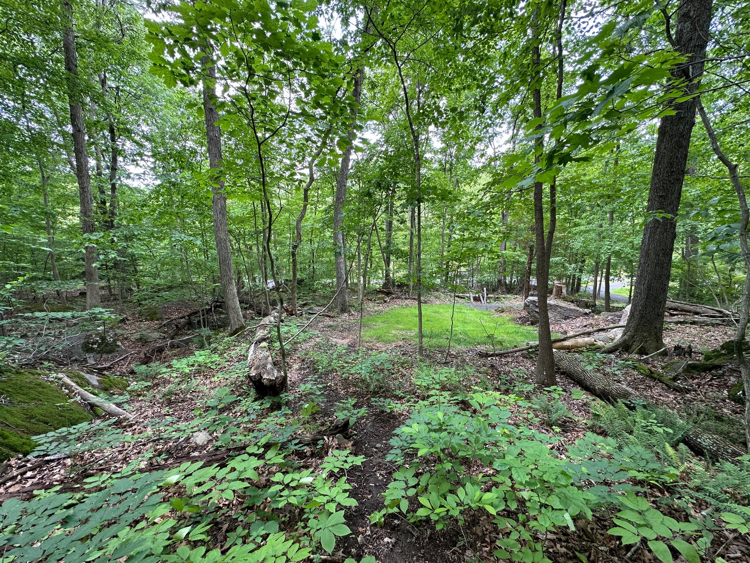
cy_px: 282
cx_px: 375
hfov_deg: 102.1
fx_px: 303
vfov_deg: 85.7
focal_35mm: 14
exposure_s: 1/99
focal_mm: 2.22
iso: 64
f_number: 2.2
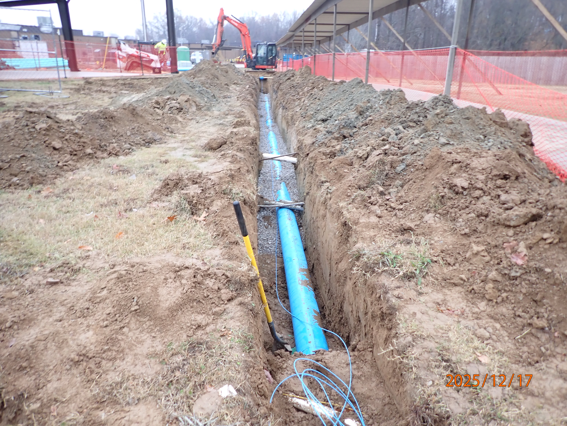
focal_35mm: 25
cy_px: 213
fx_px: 409
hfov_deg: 69.4
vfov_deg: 54.9
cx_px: 284
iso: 160
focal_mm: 4.5
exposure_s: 1/60
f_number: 2
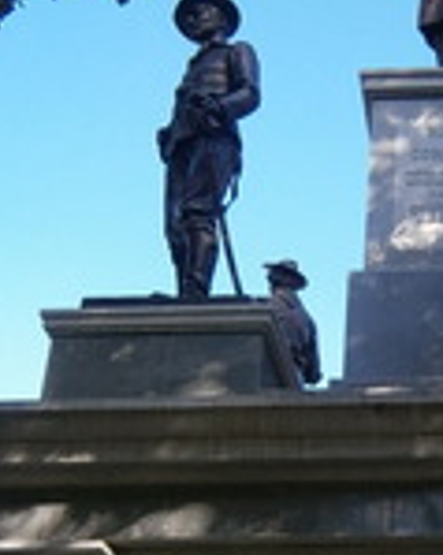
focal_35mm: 68
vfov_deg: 27.3
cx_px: 409
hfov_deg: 21.9
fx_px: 1116
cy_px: 451
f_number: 2.8
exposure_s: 1/320
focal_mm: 4.7
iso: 80
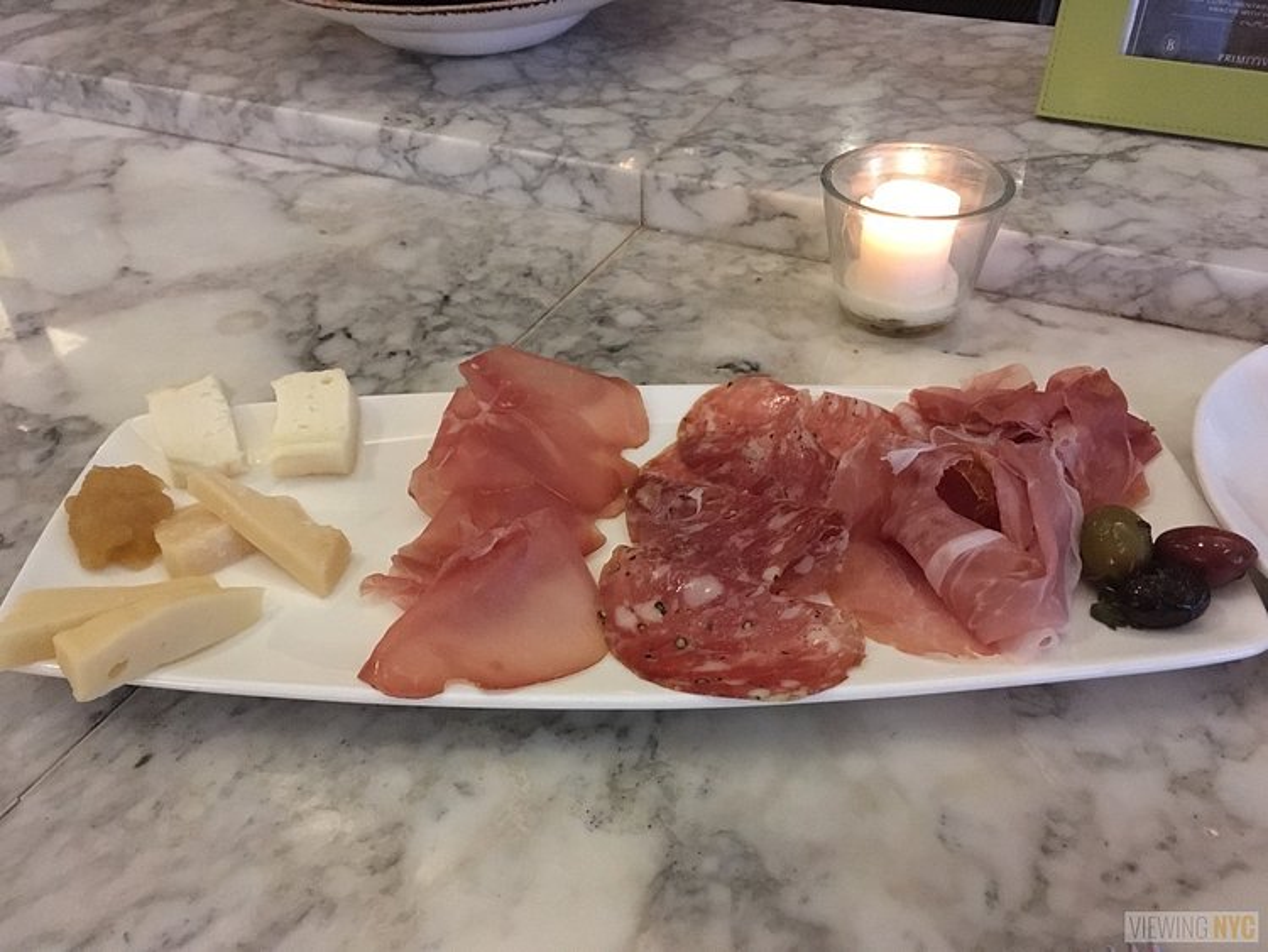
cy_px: 476
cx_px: 634
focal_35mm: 29
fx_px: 1063
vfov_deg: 48.3
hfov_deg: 61.6
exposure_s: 1/15
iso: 320
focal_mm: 4.15
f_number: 2.2
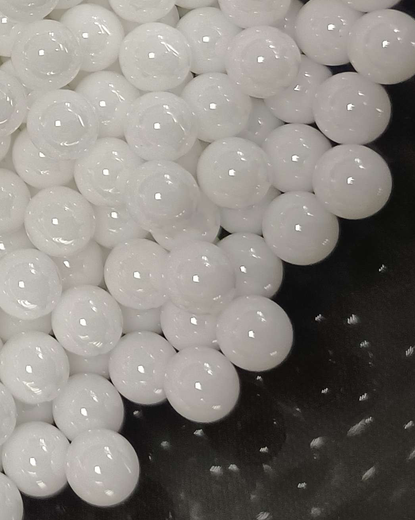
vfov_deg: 21.3
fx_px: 1321
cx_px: -209
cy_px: -27
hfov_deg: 16.3
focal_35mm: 86
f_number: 1.79
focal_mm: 4.71
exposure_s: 1/33.3
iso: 989
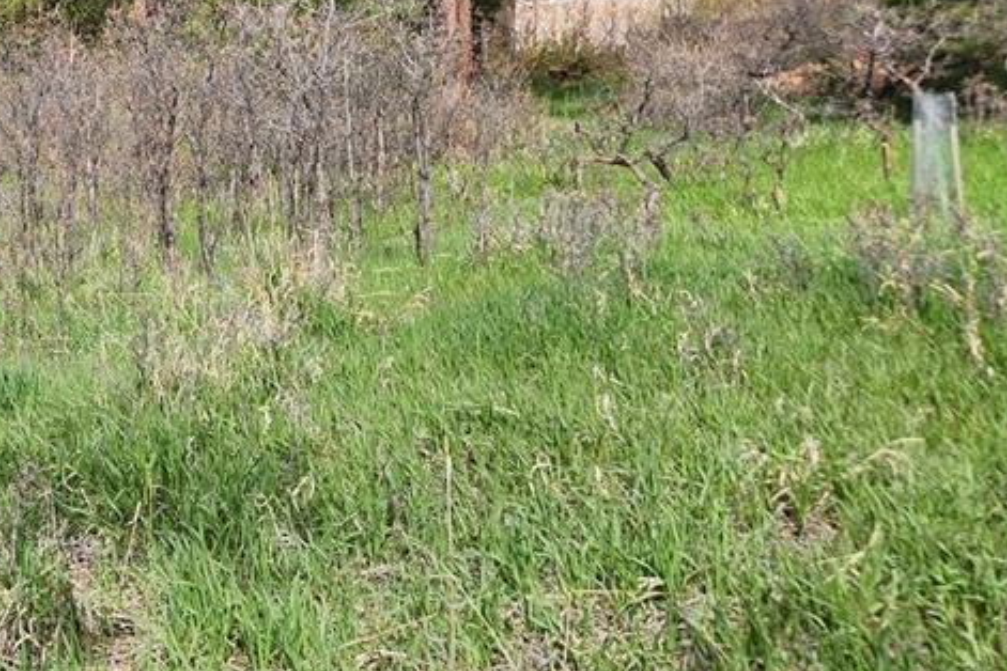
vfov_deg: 25.9
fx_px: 1454
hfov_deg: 34.3
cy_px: 266
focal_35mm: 52
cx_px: -32
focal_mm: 5.4
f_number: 1.8
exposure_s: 1/1189
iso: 20
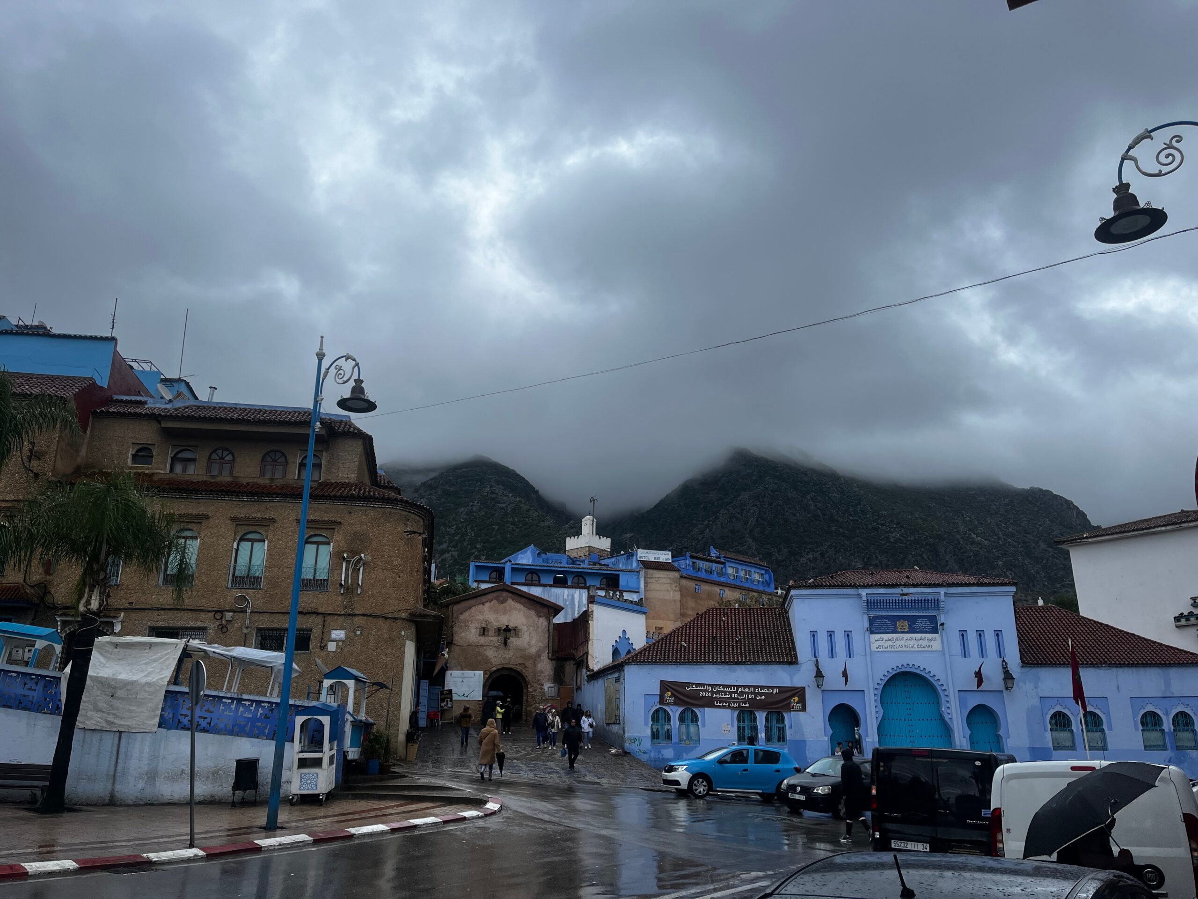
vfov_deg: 53.1
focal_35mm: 26
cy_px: 450
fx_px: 900
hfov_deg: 67.3
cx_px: 599
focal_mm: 5.1
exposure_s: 1/1355
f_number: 1.6
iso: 50
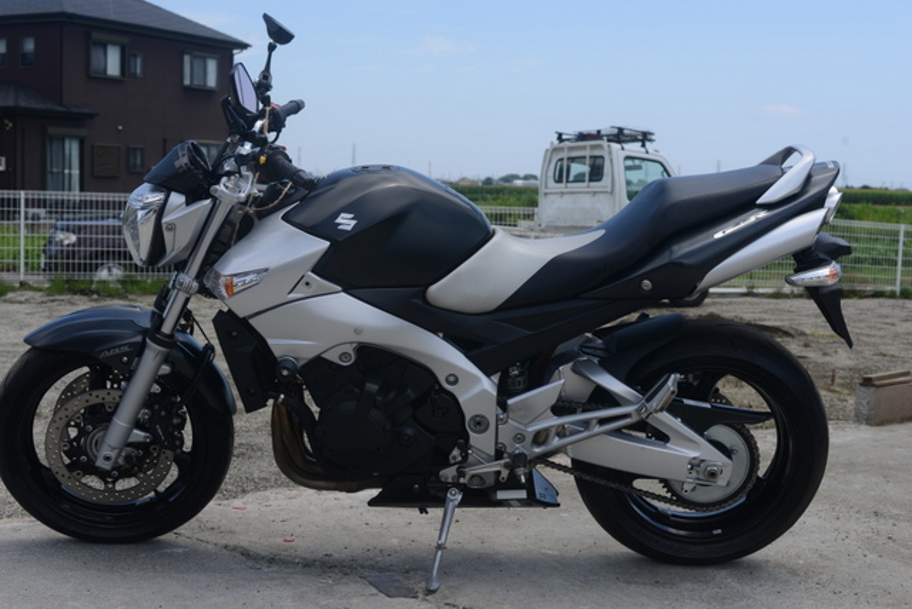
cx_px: 456
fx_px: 1267
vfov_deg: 27.0
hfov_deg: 39.6
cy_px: 304
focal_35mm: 50
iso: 100
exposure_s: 1/250
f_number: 8
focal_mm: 50
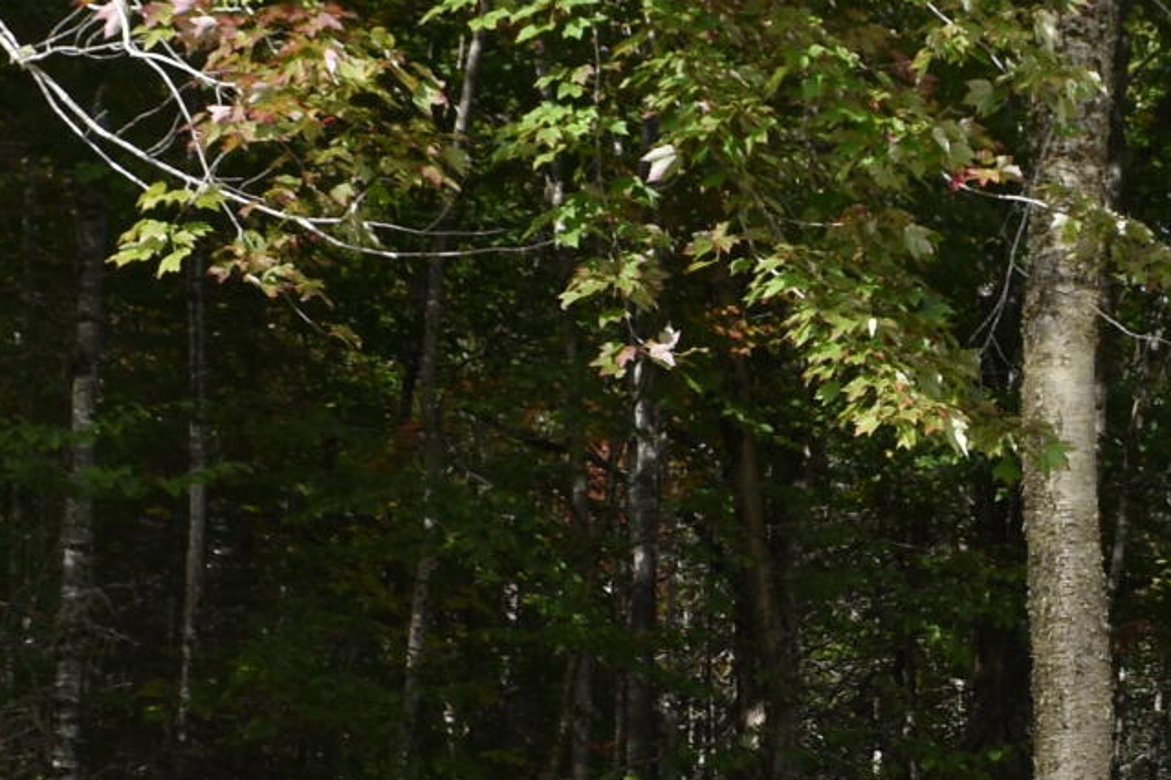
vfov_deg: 8.0
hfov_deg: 12.1
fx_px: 5497
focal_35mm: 169
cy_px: 1024
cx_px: 1035
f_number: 7.1
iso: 100
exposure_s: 1/200
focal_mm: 24
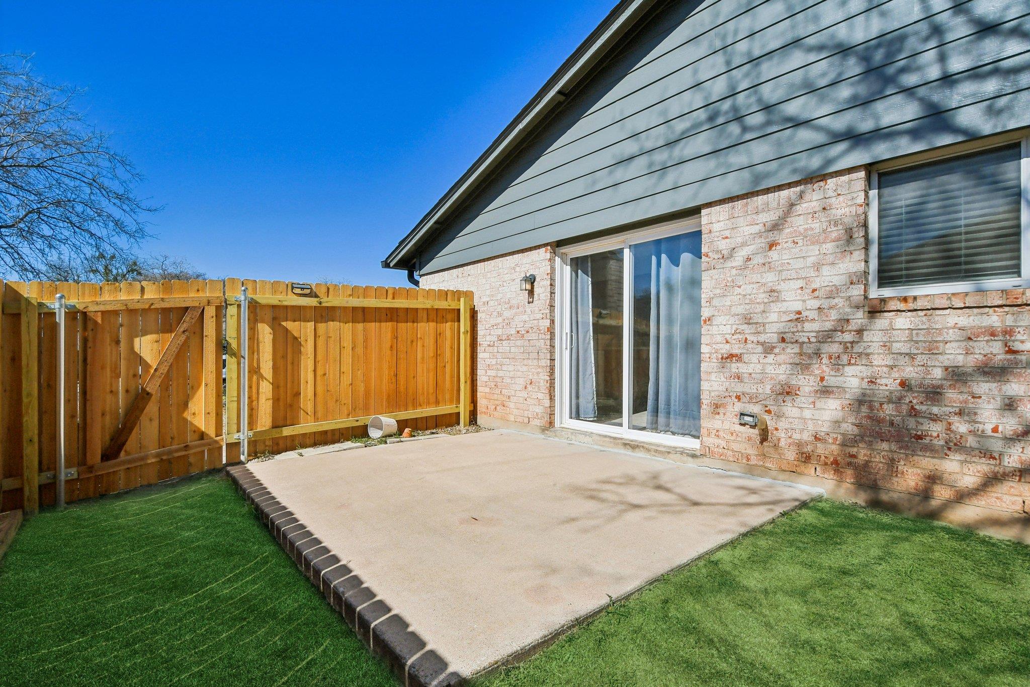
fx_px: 472
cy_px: 344
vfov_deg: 72.0
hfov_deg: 95.0
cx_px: 515
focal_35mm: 16
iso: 400
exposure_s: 1/3200
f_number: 8
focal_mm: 11
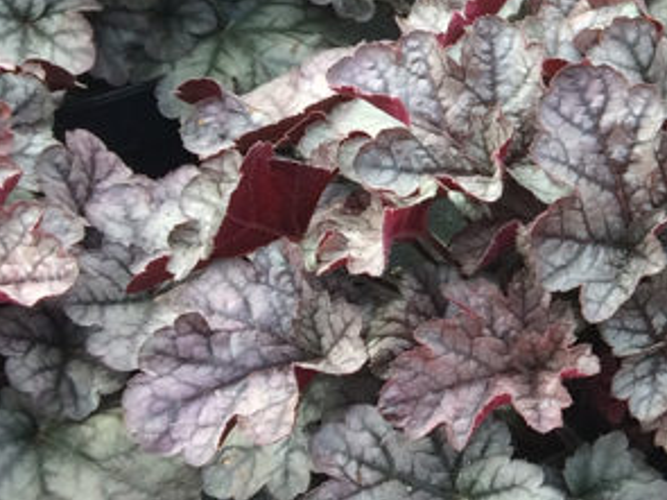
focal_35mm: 118
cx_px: 1140
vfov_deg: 12.5
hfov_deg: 14.9
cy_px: 88
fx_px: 2273
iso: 32
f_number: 2.2
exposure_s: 1/304
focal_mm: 4.15
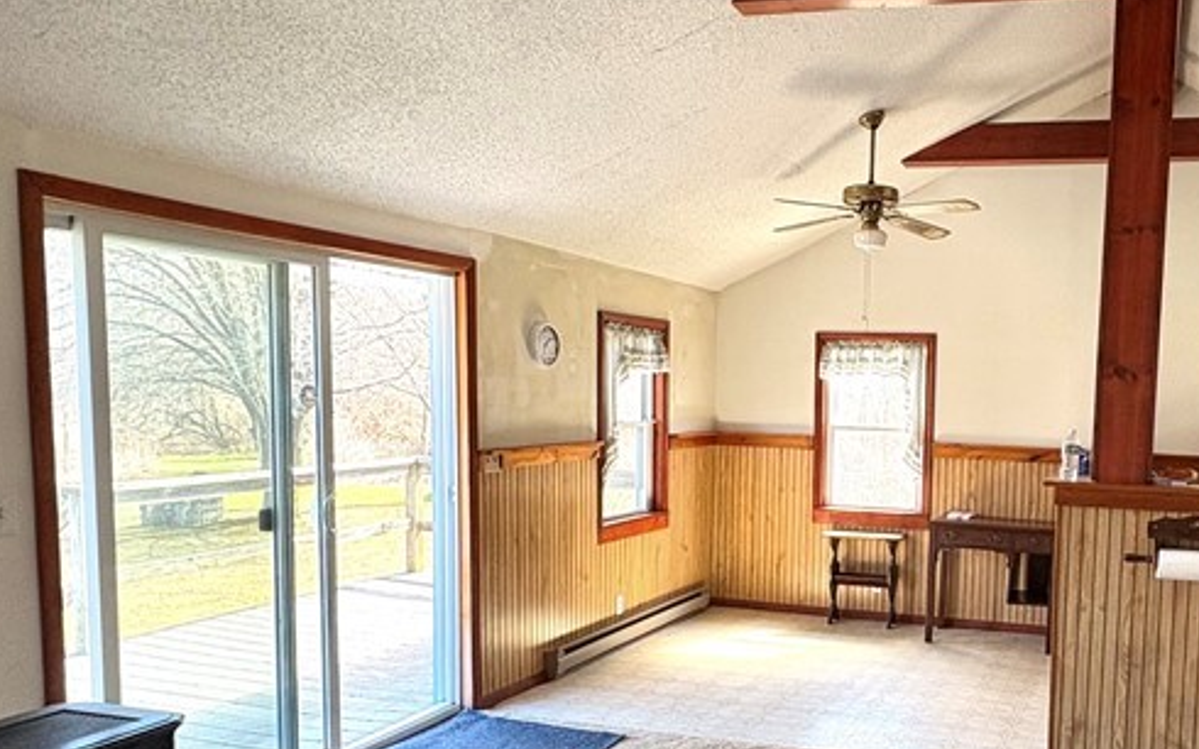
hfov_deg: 58.4
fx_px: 1013
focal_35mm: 31
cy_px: 463
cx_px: 883
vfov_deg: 40.3
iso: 80
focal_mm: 2.22
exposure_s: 1/99
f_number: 2.2
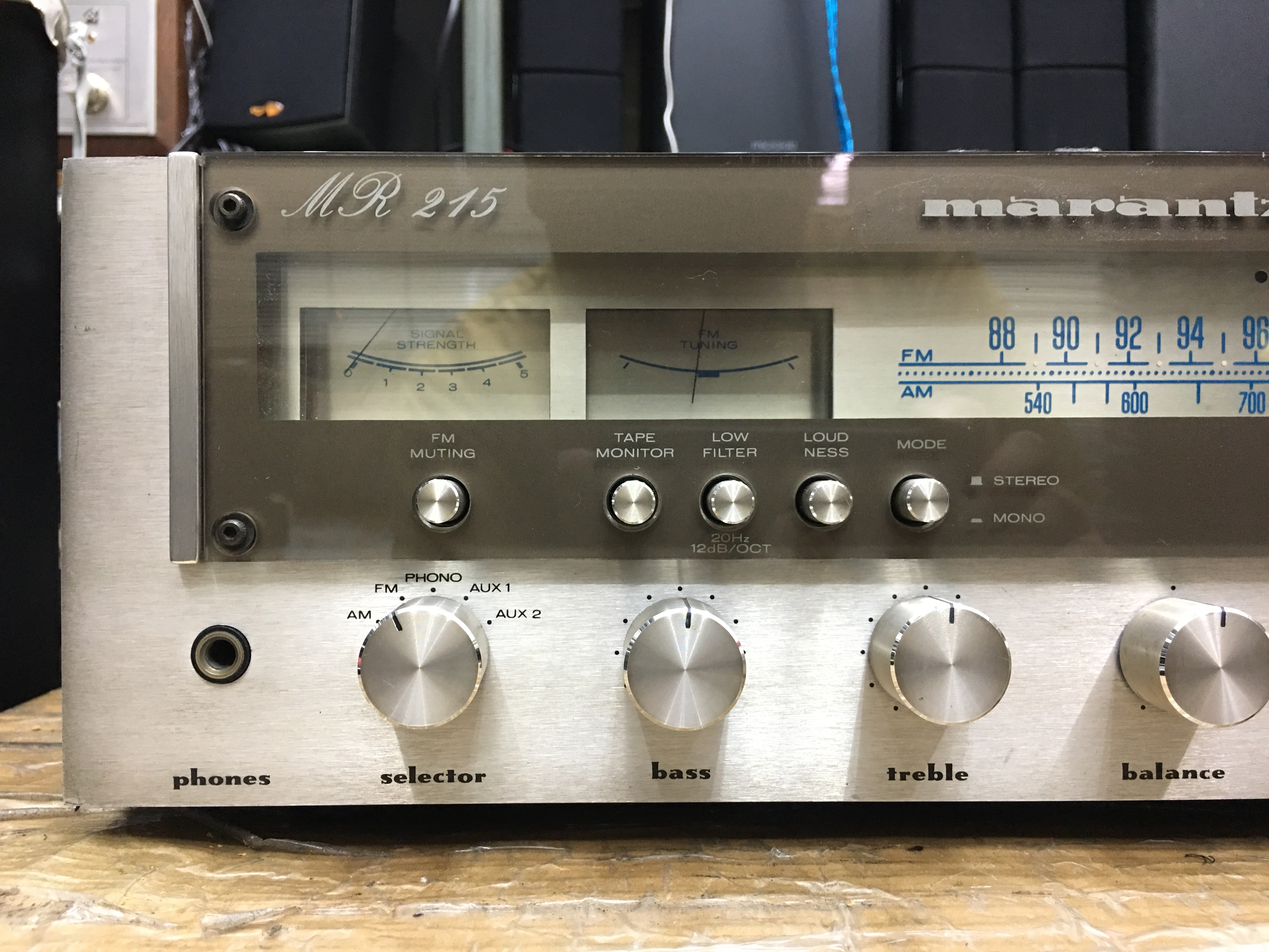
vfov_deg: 48.2
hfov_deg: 61.7
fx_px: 1063
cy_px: 476
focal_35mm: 29
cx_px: 634
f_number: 2.2
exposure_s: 1/17
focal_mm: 4.15
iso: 100
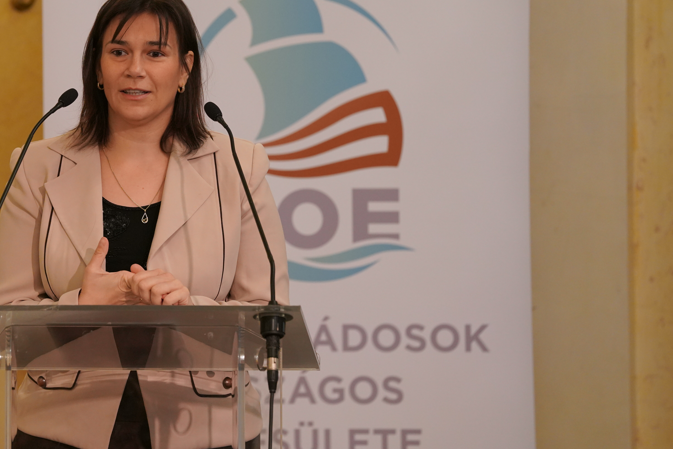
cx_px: 159
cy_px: 122
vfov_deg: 4.2
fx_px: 6094
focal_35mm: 326
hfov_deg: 6.3
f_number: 4
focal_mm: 200
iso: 2000
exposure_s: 1/200
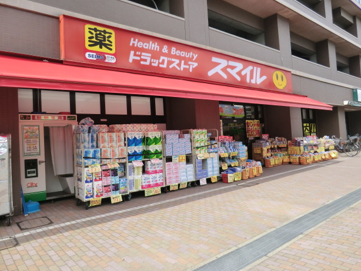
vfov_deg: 54.9
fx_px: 261
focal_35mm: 25
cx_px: 175
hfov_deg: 69.4
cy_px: 133
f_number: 3.2
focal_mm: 4.3
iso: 80
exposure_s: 1/500
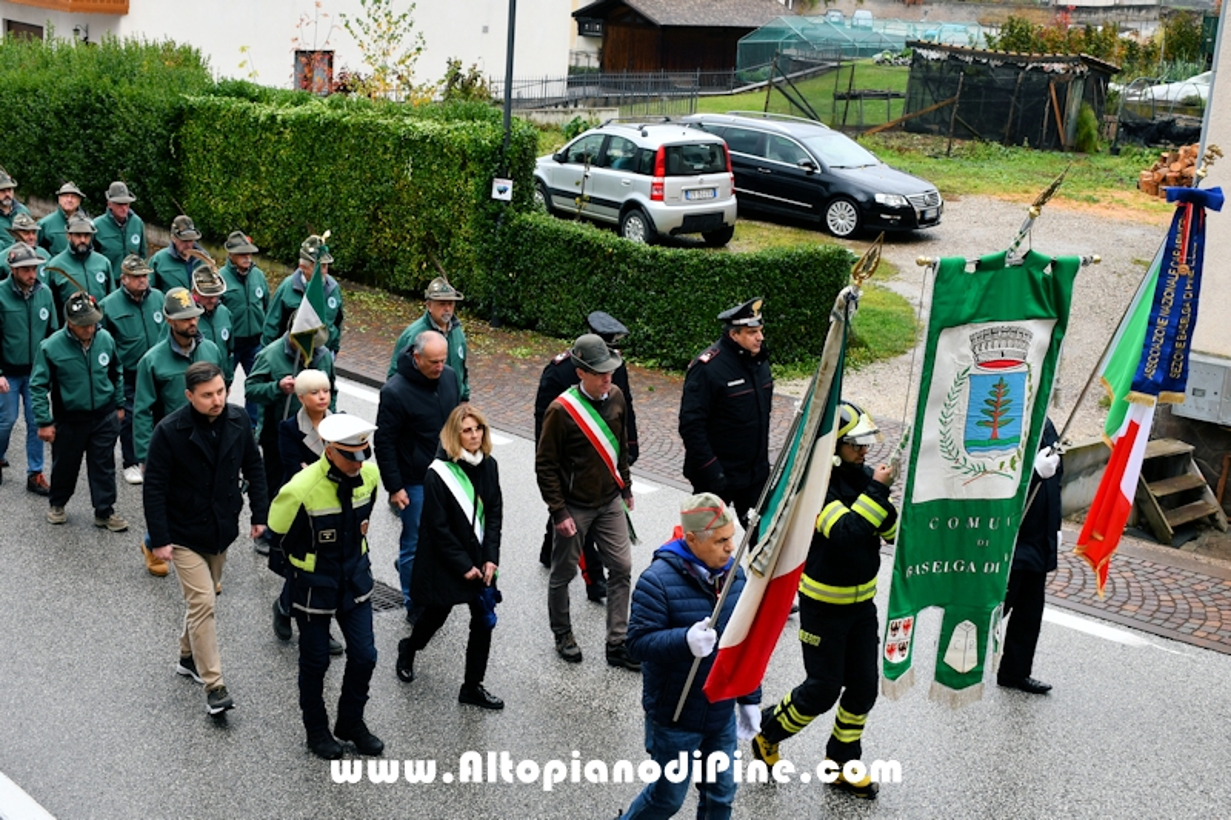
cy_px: 410
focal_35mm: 34
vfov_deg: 38.9
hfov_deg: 55.8
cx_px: 616
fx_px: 1162
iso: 200
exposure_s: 1/250
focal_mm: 23
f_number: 5.6
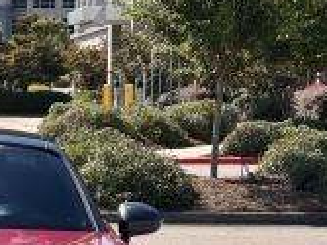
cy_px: 312
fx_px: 2190
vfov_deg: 6.3
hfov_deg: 8.4
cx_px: -78
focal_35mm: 232
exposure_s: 1/815
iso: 25
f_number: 2.8
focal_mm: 9
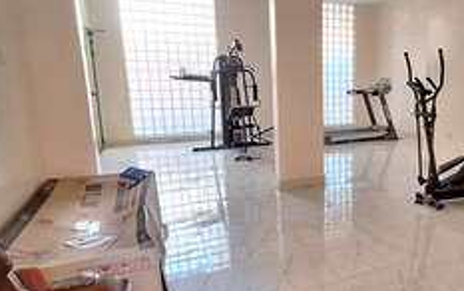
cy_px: 148
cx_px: 349
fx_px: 342
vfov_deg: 46.1
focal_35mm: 27
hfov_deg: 64.2
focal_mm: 1.74
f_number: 2.2
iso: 160
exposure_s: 1/33
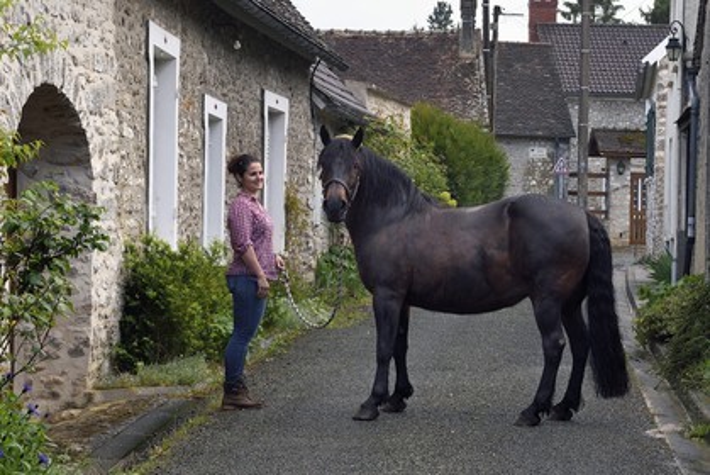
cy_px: 238
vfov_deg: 19.5
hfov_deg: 28.8
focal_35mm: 70
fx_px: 1381
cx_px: 355
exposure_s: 1/200
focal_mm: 70
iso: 400
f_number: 9
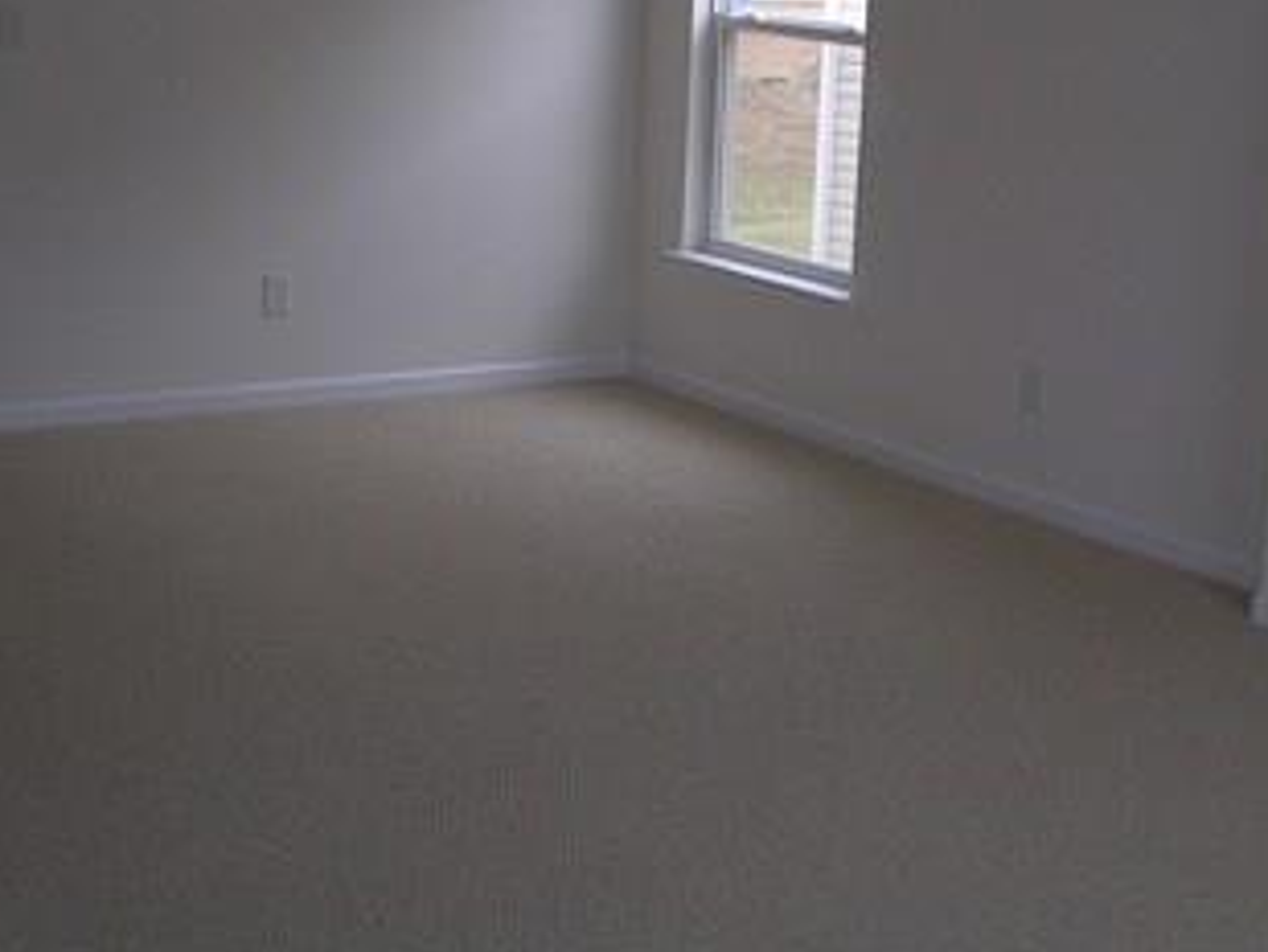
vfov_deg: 22.9
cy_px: 176
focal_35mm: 63
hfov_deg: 30.5
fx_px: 2309
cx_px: 849
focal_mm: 5.8
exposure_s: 1/55.7
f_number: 2.8
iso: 50
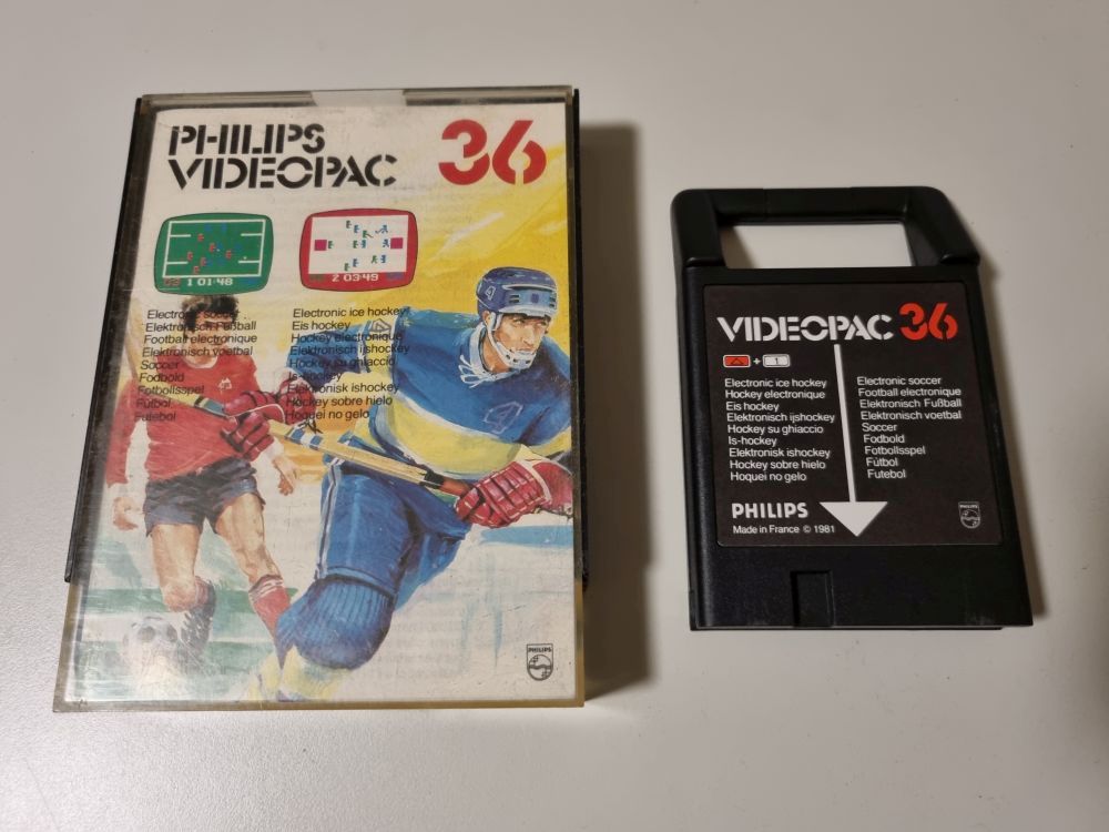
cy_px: 416
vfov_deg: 53.1
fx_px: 833
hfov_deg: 67.3
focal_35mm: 26
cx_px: 554
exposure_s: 1/50
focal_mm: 5.4
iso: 320
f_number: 1.8
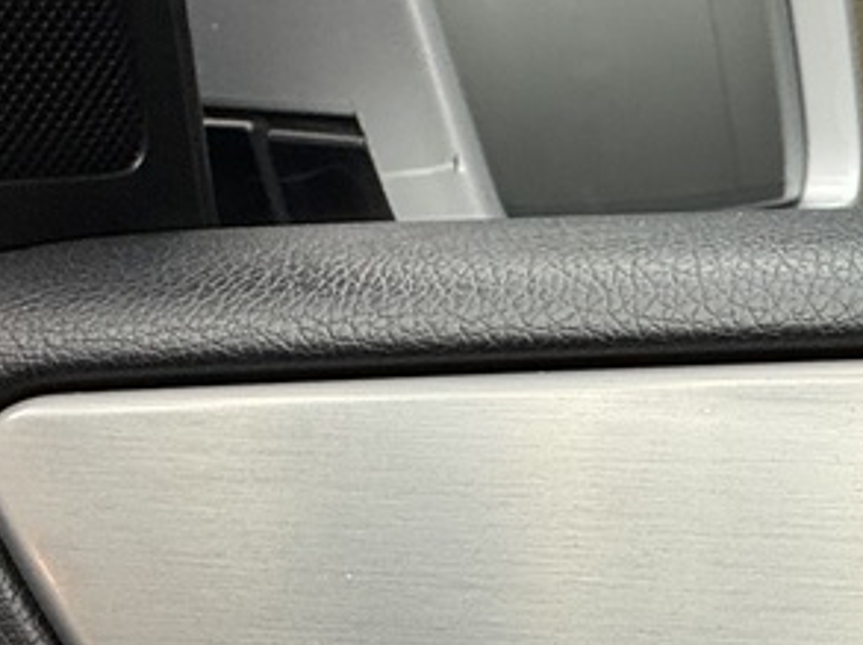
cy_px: 683
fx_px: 1220
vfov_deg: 27.5
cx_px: 907
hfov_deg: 34.6
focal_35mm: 49
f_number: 2.2
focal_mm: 2.22
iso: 200
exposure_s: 1/100
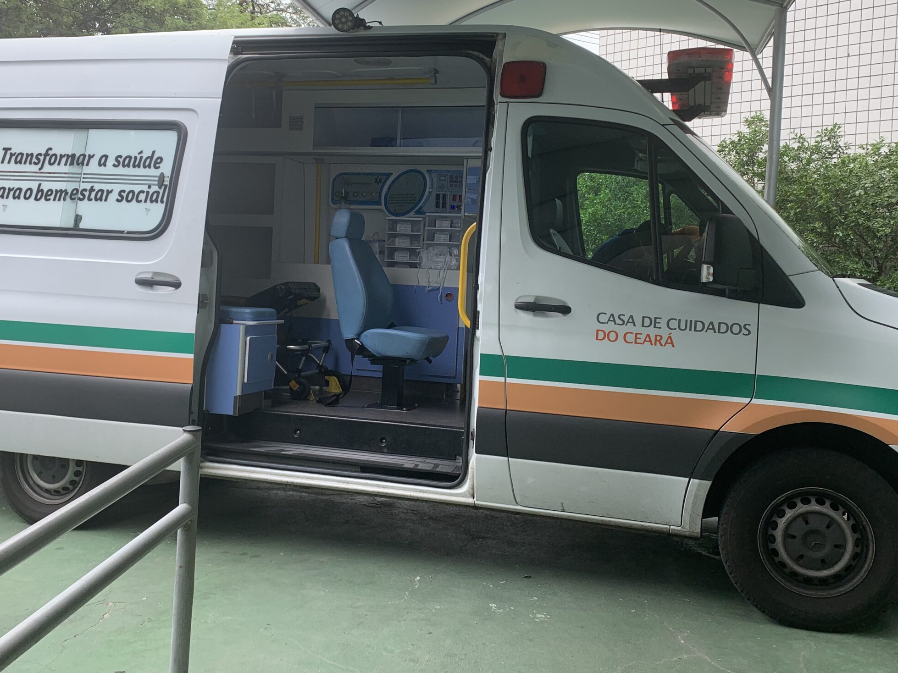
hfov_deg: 54.0
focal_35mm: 34
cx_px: 439
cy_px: 289
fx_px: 882
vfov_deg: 41.7
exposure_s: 1/478
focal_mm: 4.25
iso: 25
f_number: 1.8
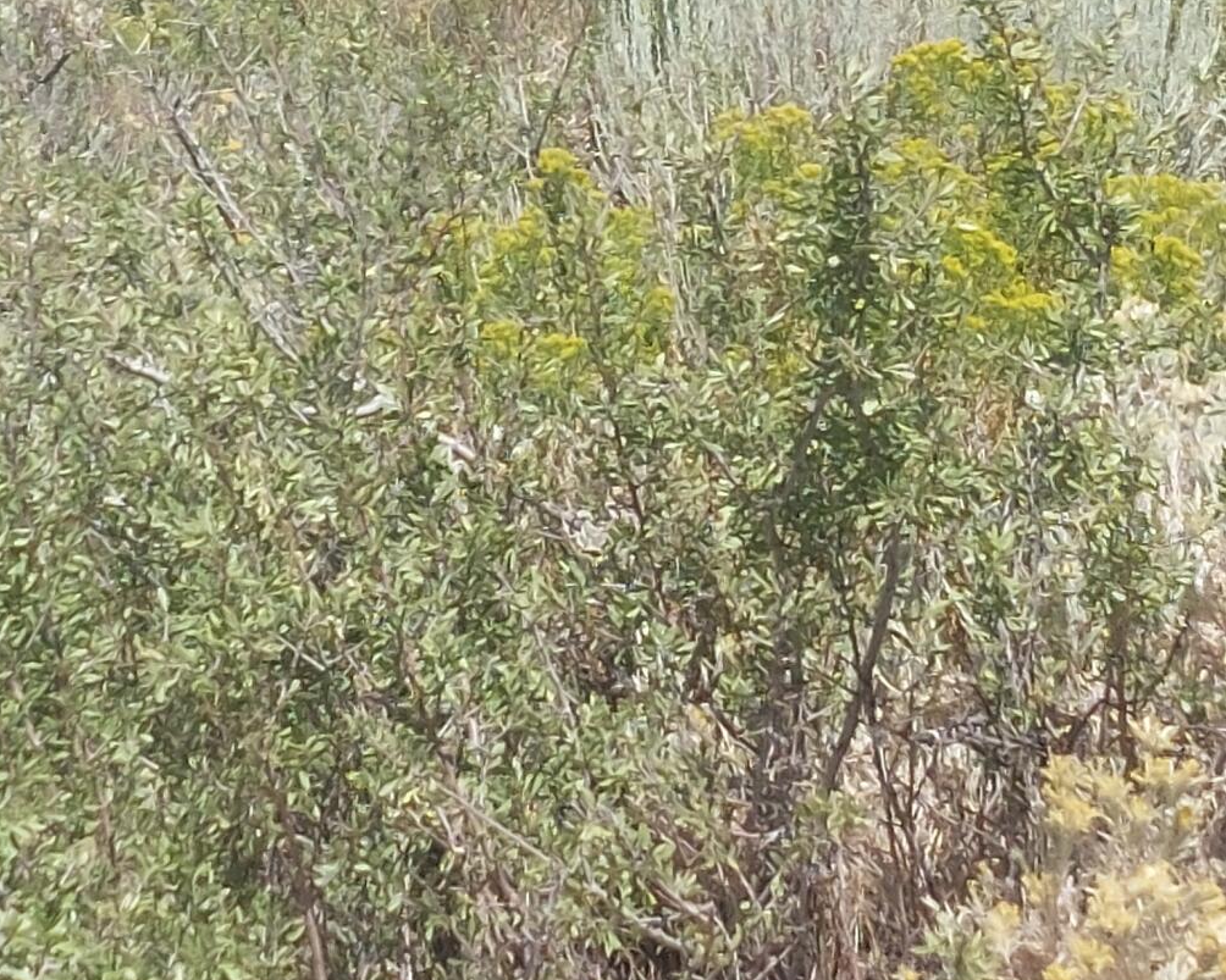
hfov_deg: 26.9
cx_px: 382
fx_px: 2540
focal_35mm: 70
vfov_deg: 20.1
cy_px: -271
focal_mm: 5.23
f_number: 1.8
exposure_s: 1/1596
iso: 40
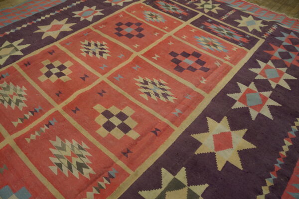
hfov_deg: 67.4
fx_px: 224
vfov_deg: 47.9
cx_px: 150
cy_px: 100
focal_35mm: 27
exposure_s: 1/100
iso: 640
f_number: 4
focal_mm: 18
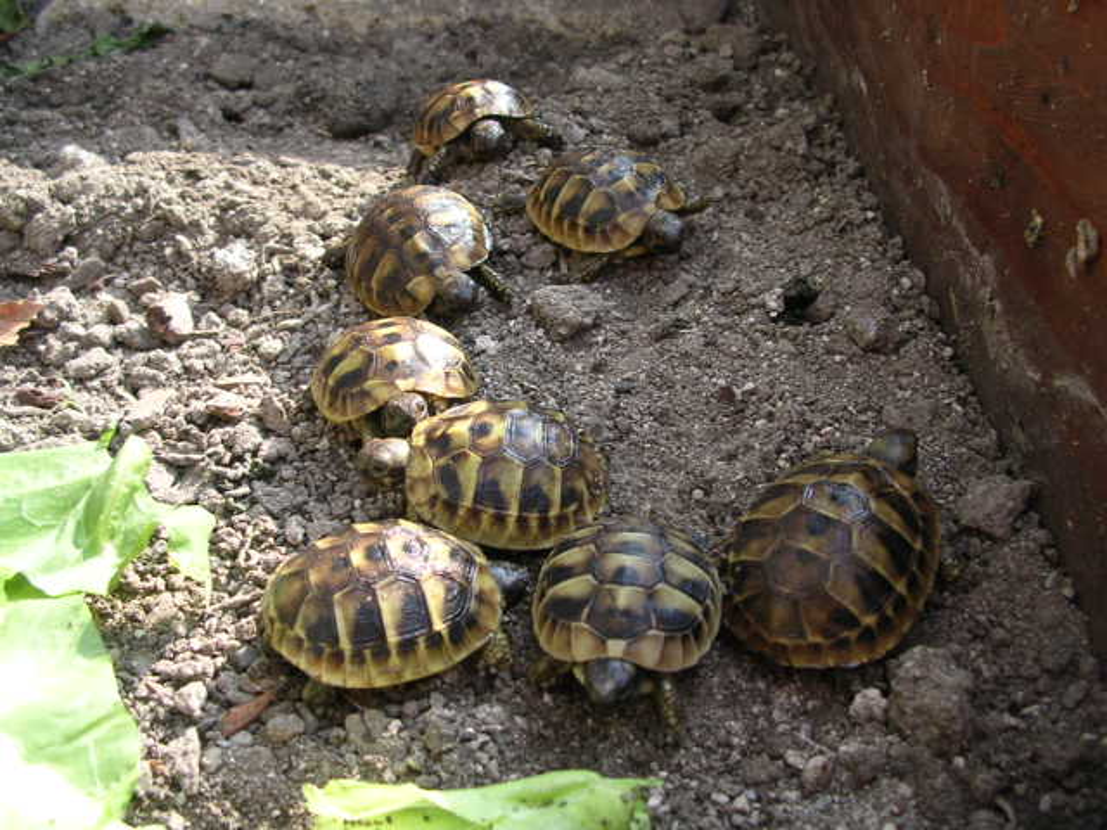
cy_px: 415
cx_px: 554
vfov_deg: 37.7
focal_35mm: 38
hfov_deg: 49.0
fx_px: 1215
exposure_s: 1/191
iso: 100
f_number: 2.8
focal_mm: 5.8
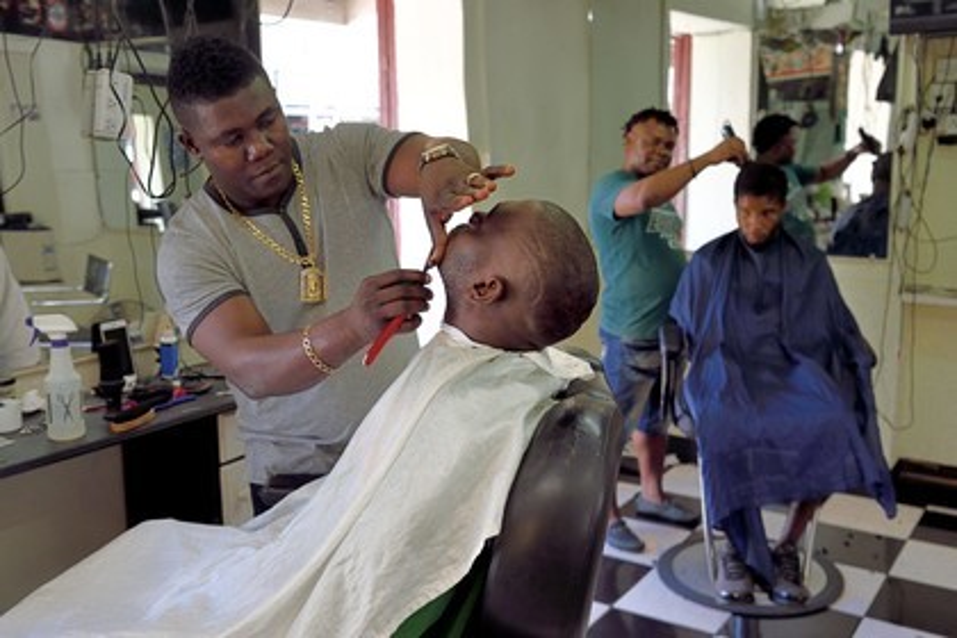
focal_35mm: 34
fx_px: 904
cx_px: 478
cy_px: 319
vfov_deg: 38.9
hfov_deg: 55.8
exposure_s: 1/250
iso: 800
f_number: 4.5
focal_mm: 34
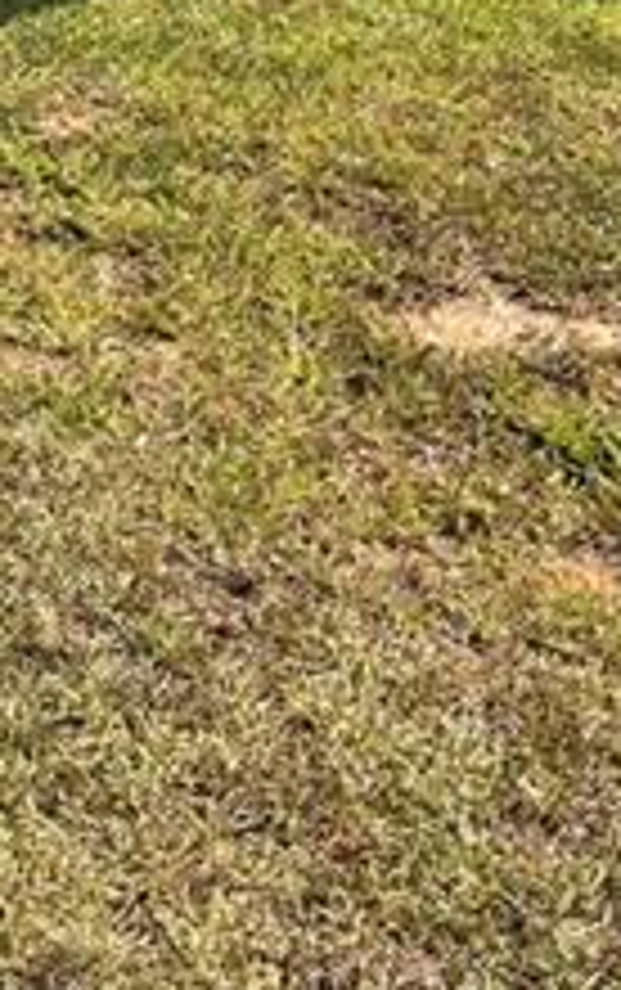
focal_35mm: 96
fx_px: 2593
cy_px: -490
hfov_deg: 13.0
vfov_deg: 19.0
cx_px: -270
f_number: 1.6
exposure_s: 1/2747
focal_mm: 4.2
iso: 32
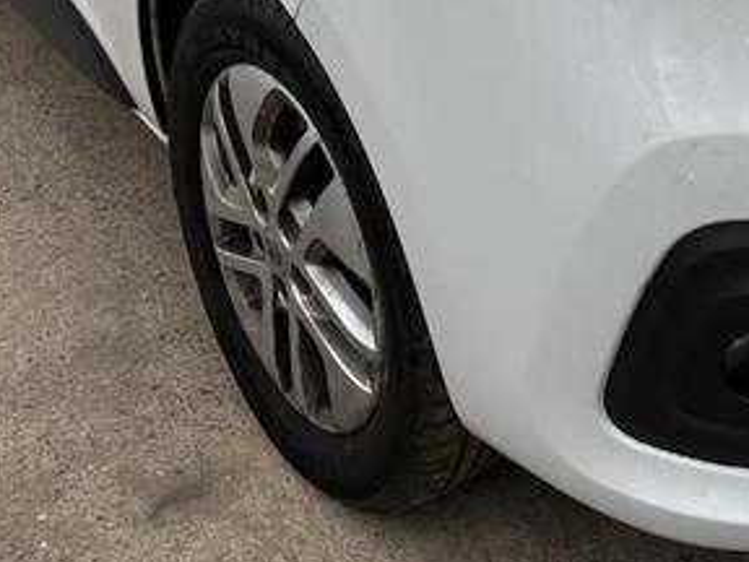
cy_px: -294
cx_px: 718
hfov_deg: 23.3
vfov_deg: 16.5
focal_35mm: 81
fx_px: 1753
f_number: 1.6
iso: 50
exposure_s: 1/959
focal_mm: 5.96
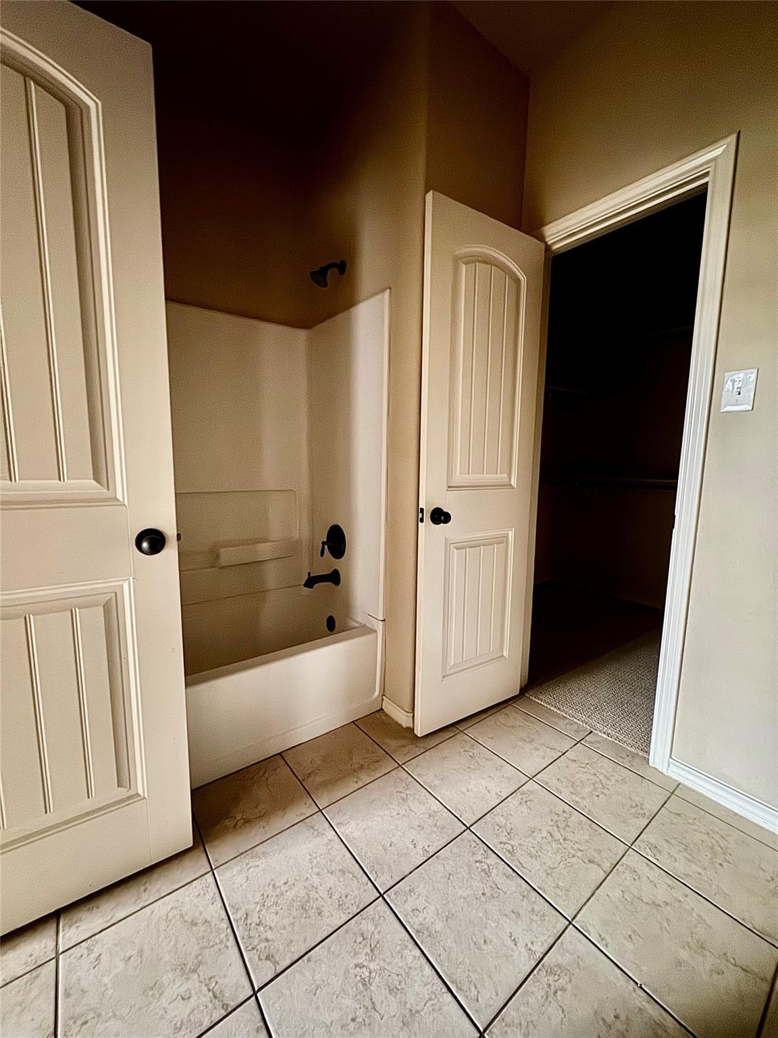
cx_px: 389
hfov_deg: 85.7
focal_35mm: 14
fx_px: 420
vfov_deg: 102.1
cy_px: 519
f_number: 2.2
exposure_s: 1/10
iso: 1000
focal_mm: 2.22
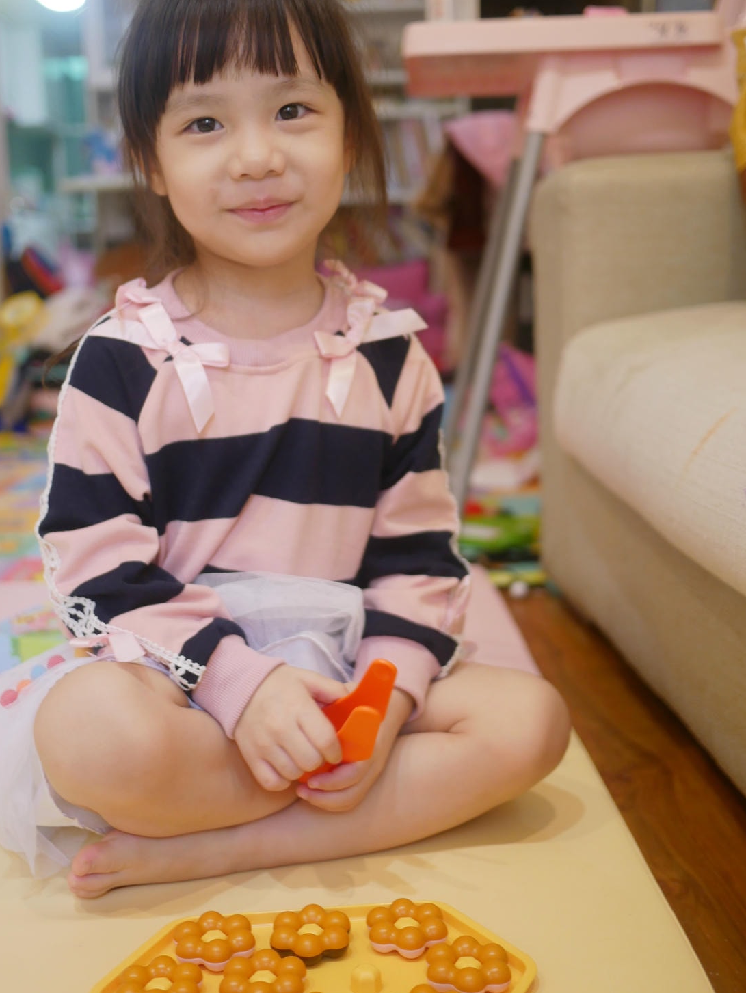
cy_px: 476
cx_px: 341
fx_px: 1263
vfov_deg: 42.9
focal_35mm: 44
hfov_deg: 32.9
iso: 250
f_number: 1.7
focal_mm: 20
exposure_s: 1/60
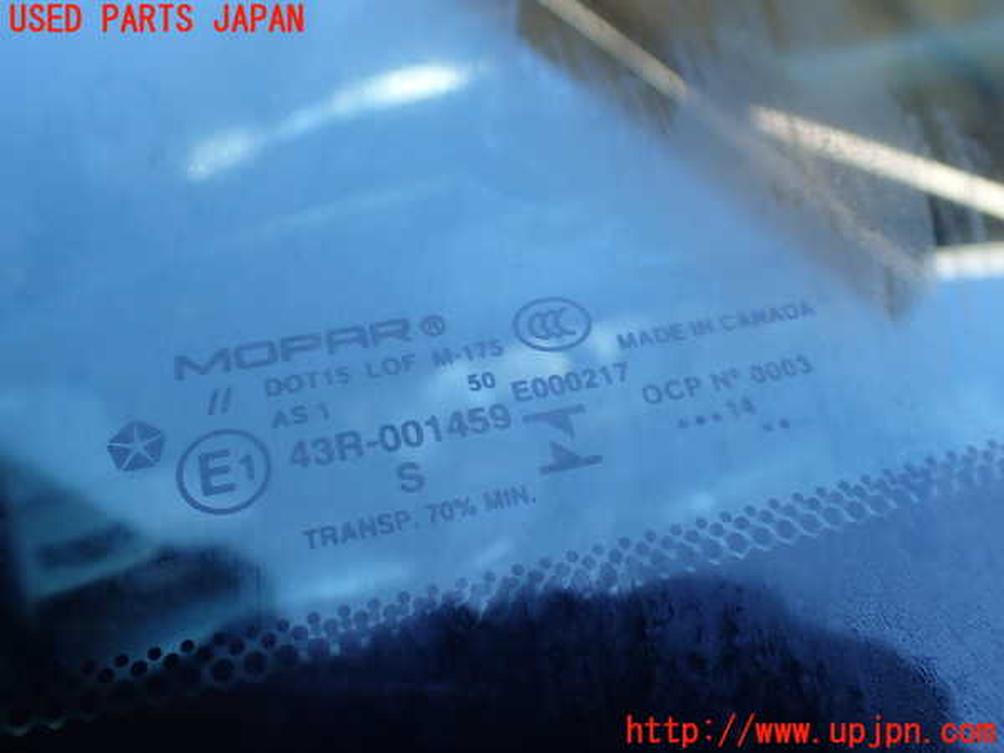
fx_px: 870
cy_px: 376
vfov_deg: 46.8
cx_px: 502
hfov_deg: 60.0
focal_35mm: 30
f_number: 2.3
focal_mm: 5.4
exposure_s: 1/125
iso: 160
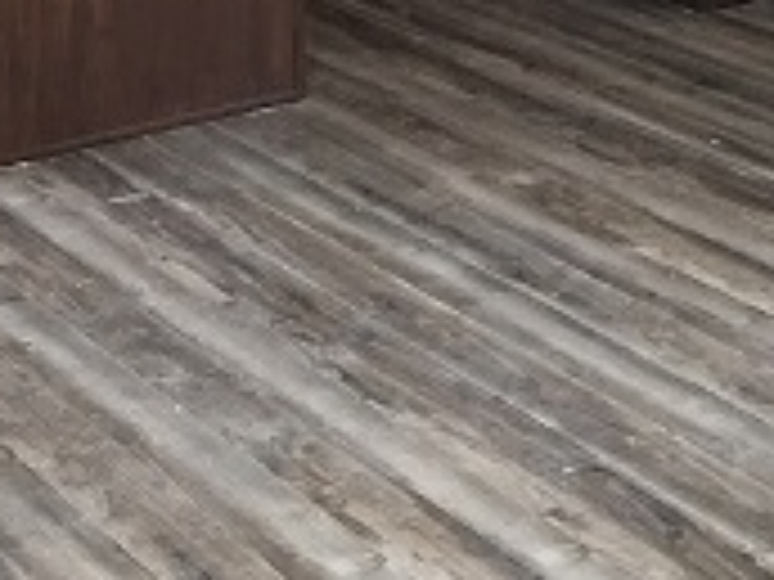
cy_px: -306
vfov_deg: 13.6
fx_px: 2281
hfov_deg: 19.1
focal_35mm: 102
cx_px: 142
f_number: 2.2
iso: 80
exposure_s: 1/15
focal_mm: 4.15
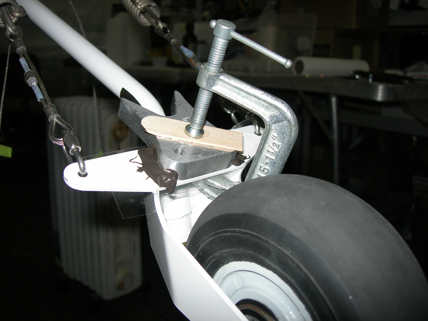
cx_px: 214
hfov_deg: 49.0
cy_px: 160
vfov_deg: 37.7
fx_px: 470
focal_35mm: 38
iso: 64
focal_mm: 7.8
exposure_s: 1/60.1
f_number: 2.8
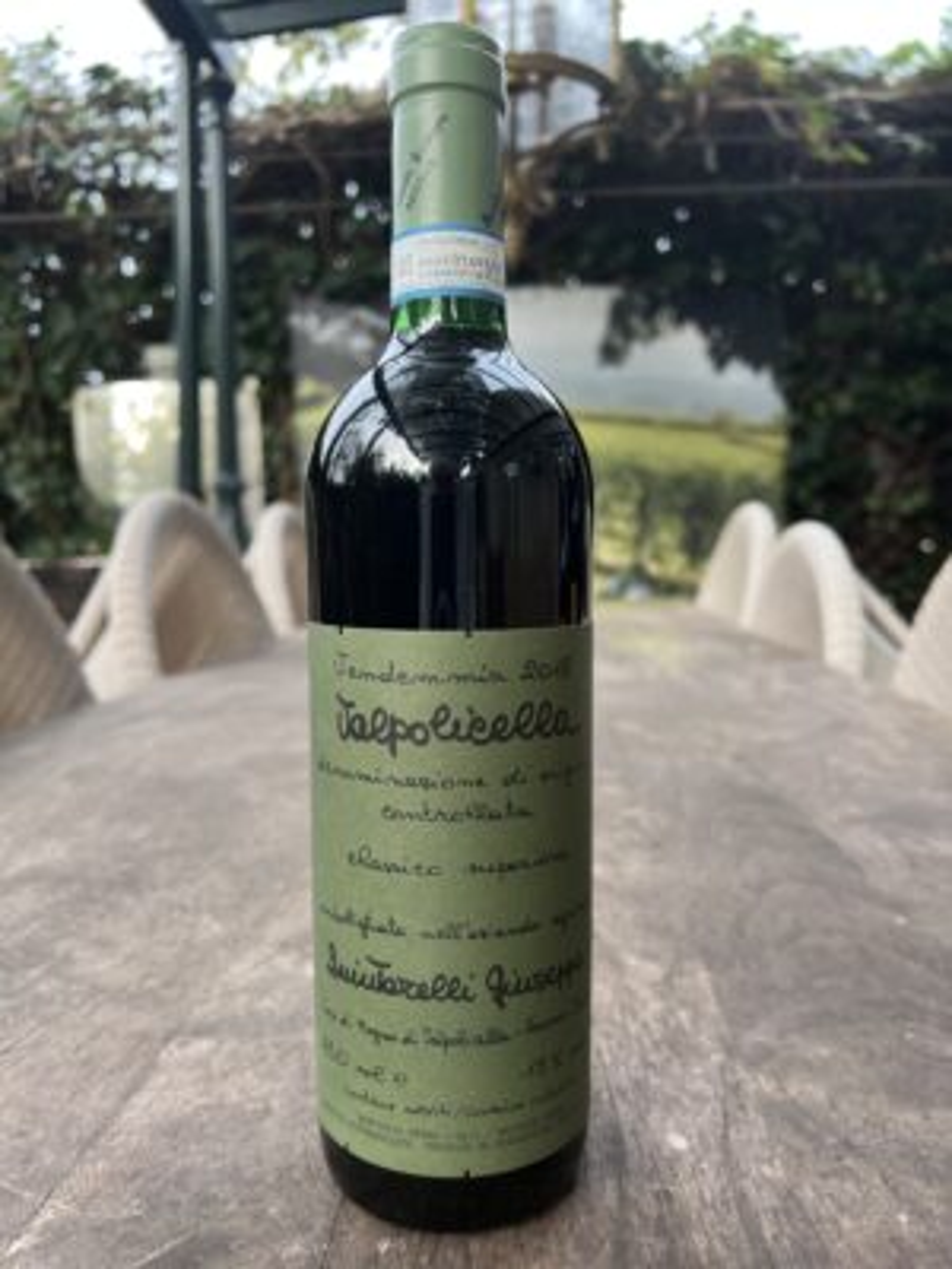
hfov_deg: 53.1
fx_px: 953
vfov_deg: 67.3
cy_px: 634
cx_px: 476
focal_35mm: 26
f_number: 1.5
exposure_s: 1/121
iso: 50
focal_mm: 5.7
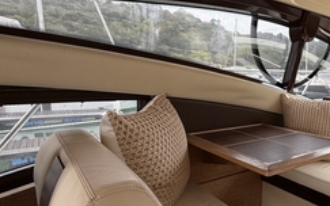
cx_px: 265
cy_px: 121
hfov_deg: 59.5
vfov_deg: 43.0
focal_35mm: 29
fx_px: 261
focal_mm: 2.22
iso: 100
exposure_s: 1/99
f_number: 2.2
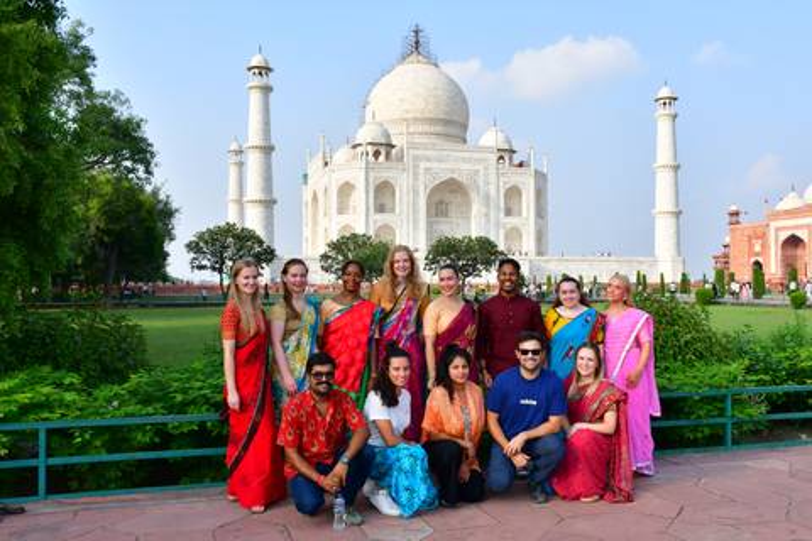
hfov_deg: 57.2
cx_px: 406
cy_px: 270
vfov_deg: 40.0
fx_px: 744
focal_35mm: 33
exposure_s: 1/100
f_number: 10
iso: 100
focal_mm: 22
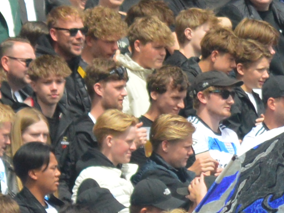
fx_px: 10474
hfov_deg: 1.6
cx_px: 386
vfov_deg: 1.2
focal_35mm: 1276
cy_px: 292
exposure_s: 1/1250
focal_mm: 100
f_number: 5.6
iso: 400
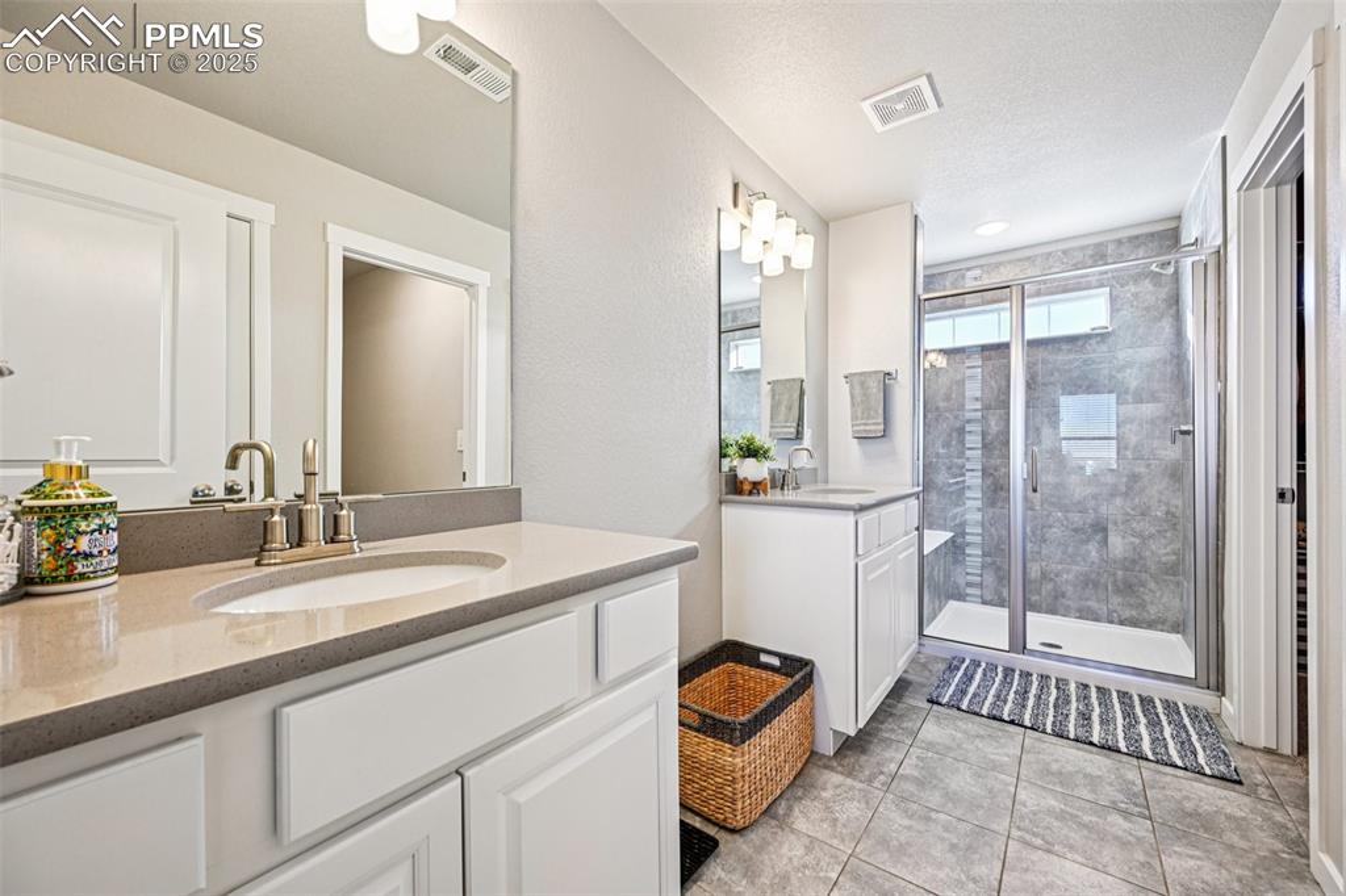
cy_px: 448
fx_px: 523
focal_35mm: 14
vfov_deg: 81.2
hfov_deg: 104.3
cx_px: 673
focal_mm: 14
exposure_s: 1/15
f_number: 8
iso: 360
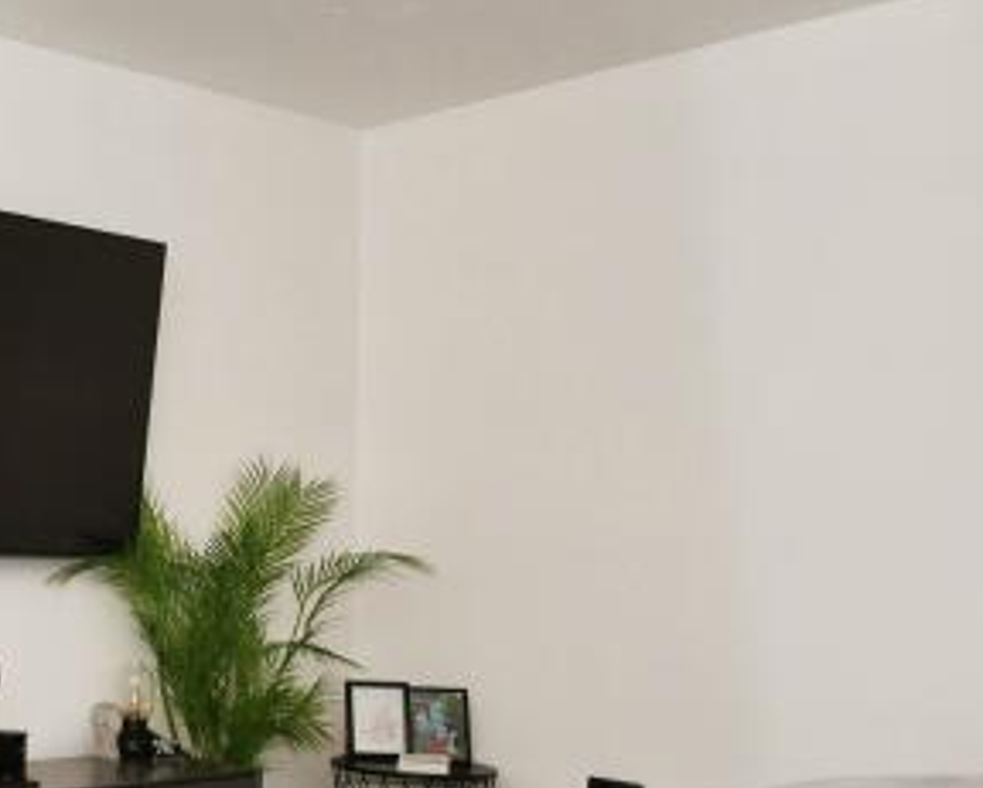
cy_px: 554
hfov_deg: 30.5
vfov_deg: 30.0
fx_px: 1456
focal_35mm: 50
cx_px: -253
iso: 400
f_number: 8
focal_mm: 10
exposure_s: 1/60
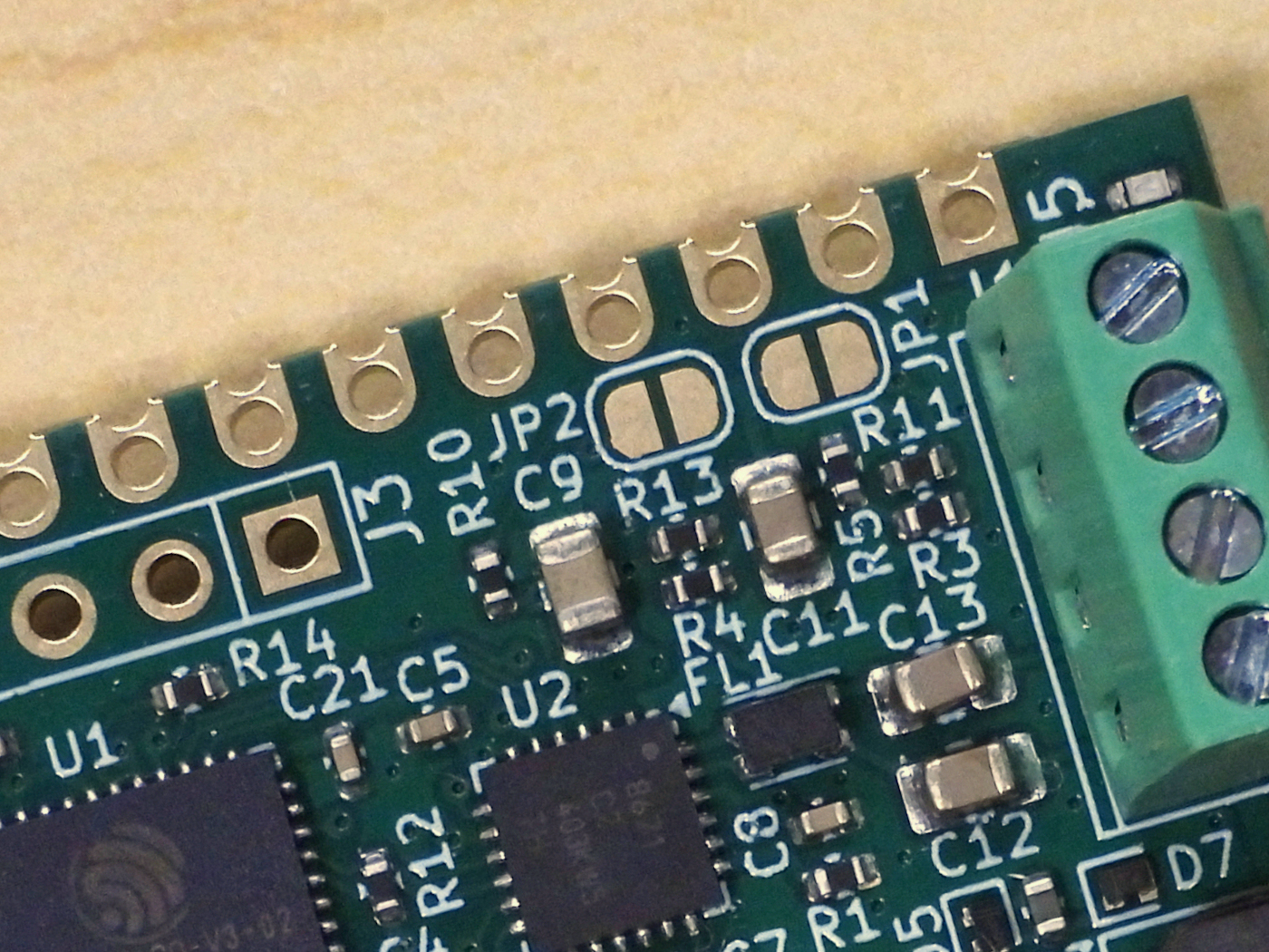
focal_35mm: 105
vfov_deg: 14.1
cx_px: 634
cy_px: 476
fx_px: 3849
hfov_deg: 18.7
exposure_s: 1/80
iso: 400
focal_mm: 18.7
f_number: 4
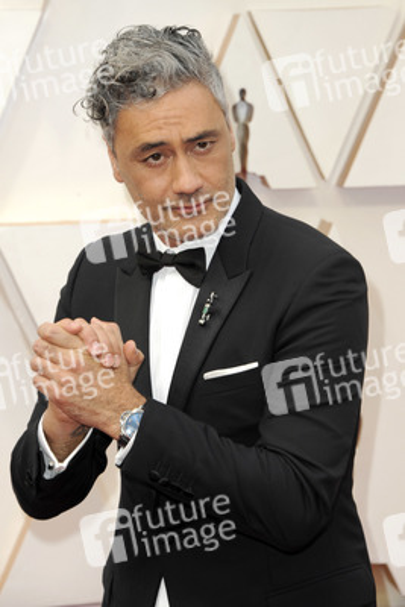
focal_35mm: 145
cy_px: 304
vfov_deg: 14.1
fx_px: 2445
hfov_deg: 9.5
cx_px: 202
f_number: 7.1
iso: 800
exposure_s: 1/250
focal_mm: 145
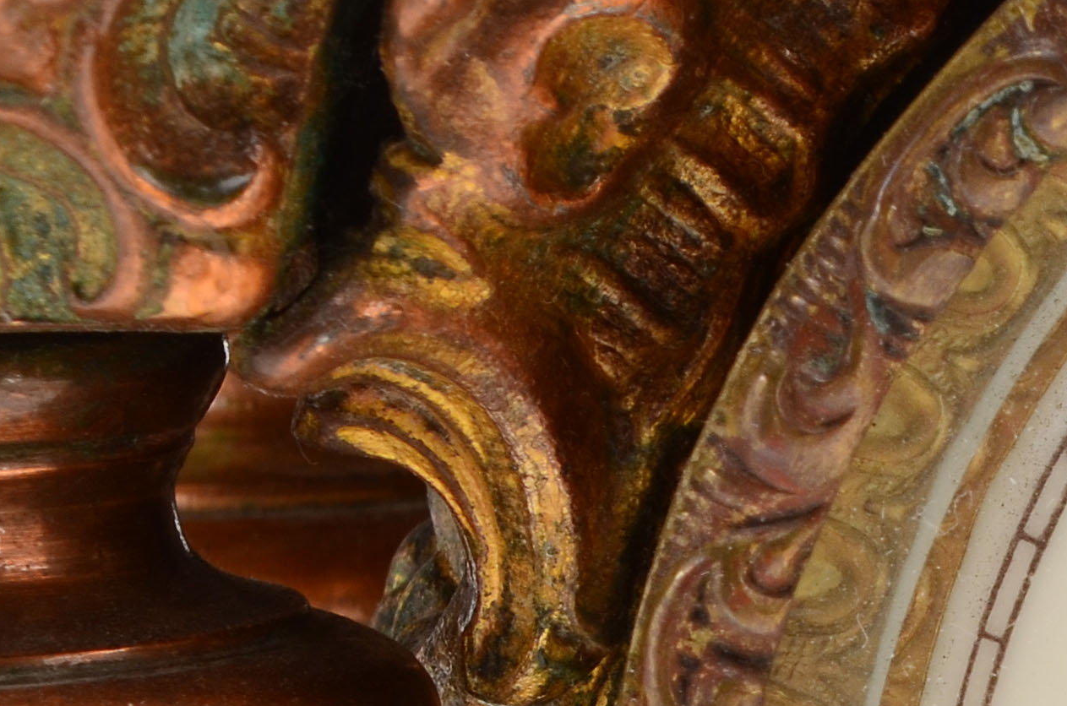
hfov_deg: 6.3
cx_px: 1952
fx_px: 9521
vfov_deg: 4.2
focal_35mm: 322
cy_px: 925
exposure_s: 1/160
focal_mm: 55
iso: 100
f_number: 18
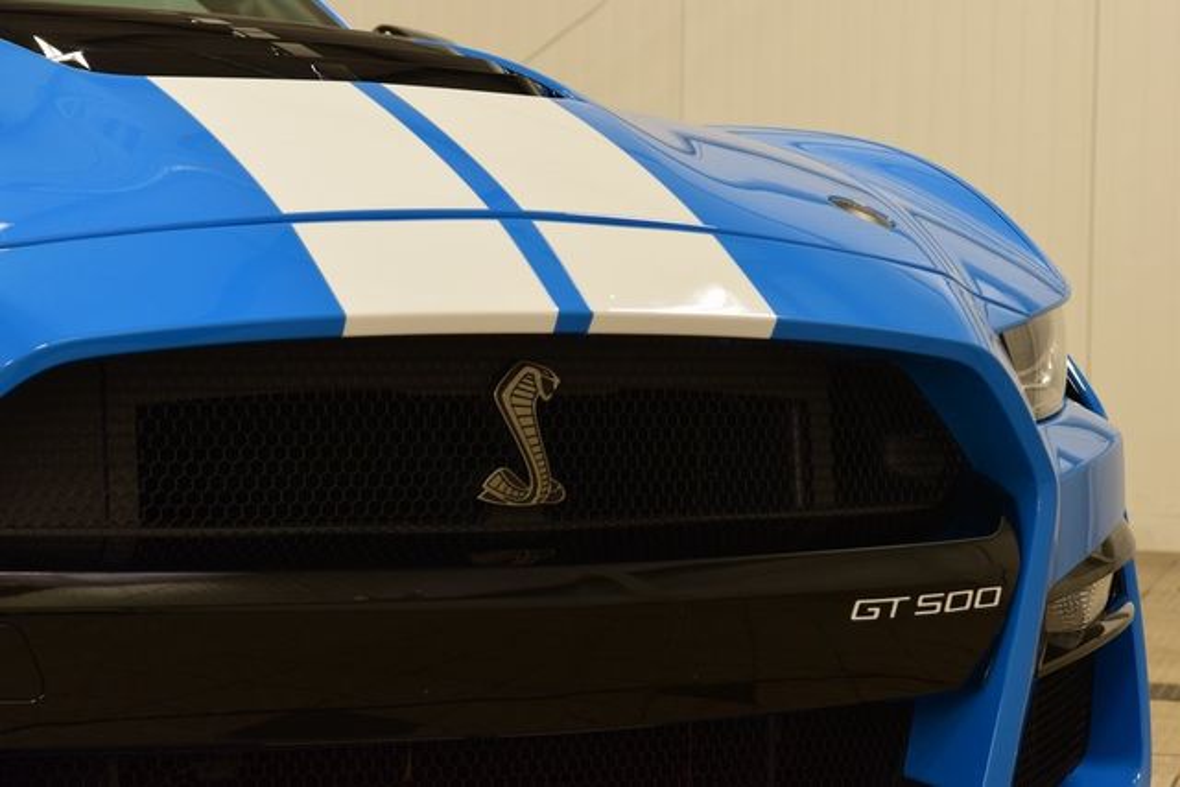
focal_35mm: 105
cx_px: 590
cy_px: 394
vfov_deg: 13.0
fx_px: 3442
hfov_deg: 19.5
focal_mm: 70
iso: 640
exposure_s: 1/30
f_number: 7.1
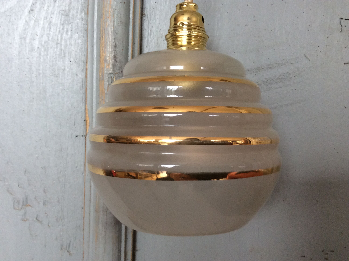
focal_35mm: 32
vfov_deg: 44.1
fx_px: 322
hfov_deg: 56.9
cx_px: 174
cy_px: 130
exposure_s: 1/25
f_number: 2.4
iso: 80
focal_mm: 3.3
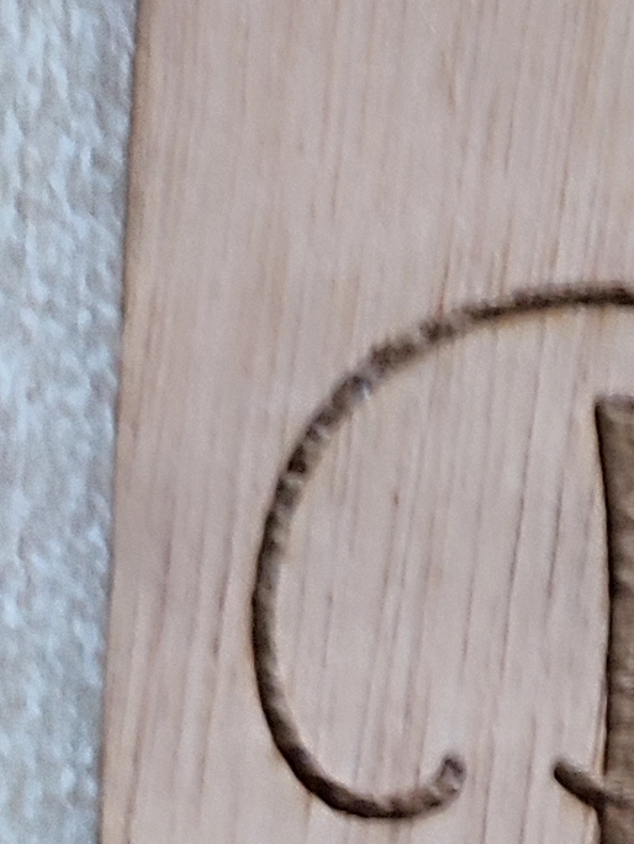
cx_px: 1713
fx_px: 3564
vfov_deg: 13.0
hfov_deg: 8.8
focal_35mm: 146
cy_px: 1121
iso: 1224
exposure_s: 1/20
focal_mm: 6.04
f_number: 1.9
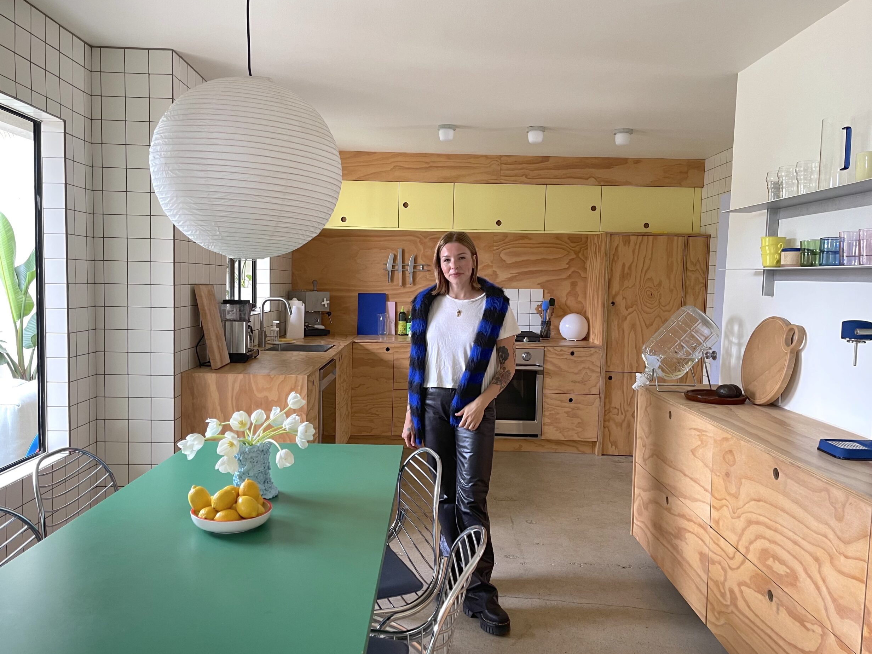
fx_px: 680
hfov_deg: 65.3
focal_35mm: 27
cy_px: 325
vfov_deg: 51.4
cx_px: 431
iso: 125
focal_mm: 5.1
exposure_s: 1/97
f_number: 1.6
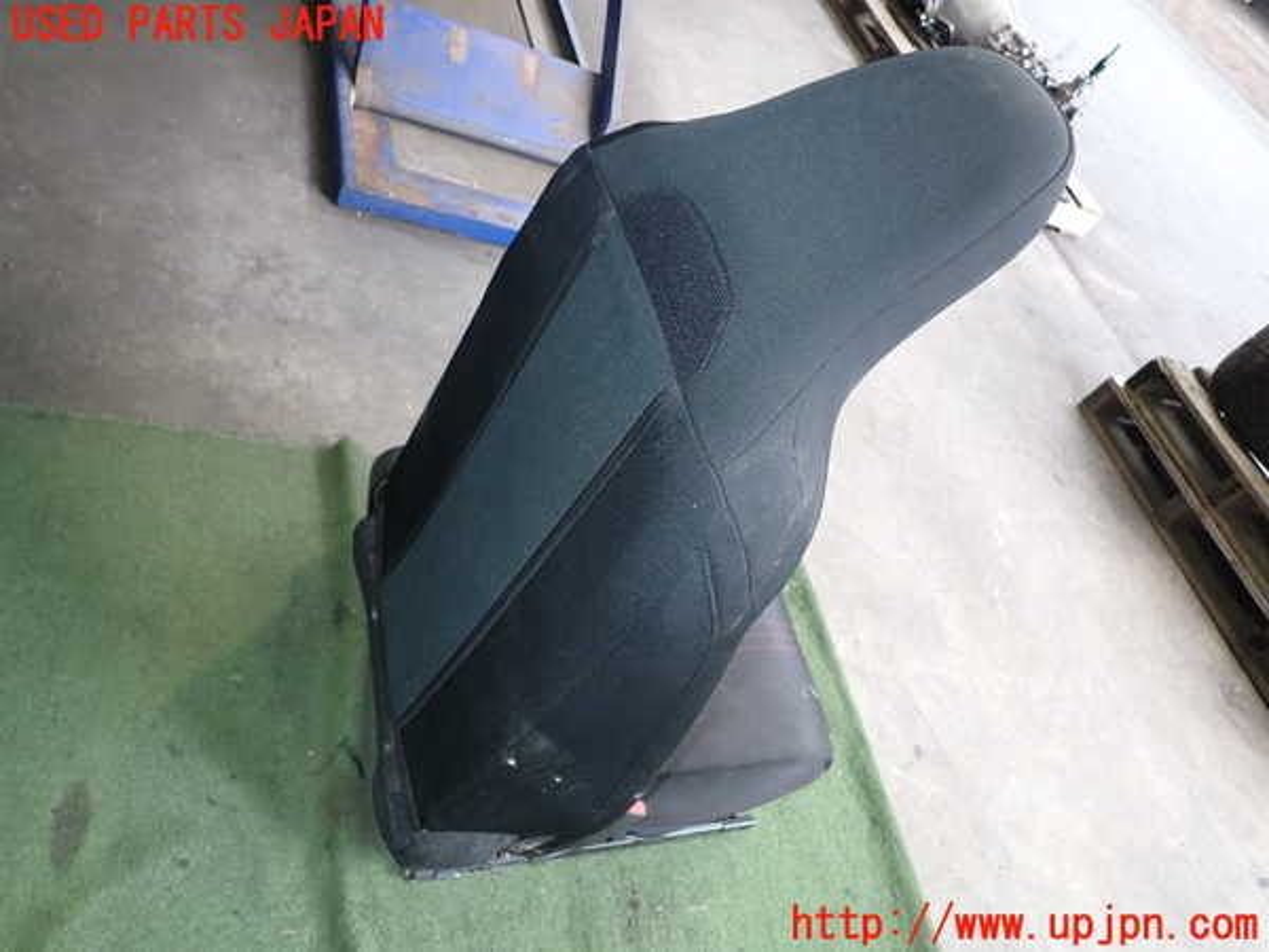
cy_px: 476
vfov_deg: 54.9
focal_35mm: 25
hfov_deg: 69.4
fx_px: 916
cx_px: 634
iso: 200
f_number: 2
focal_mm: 4.5
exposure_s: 1/40
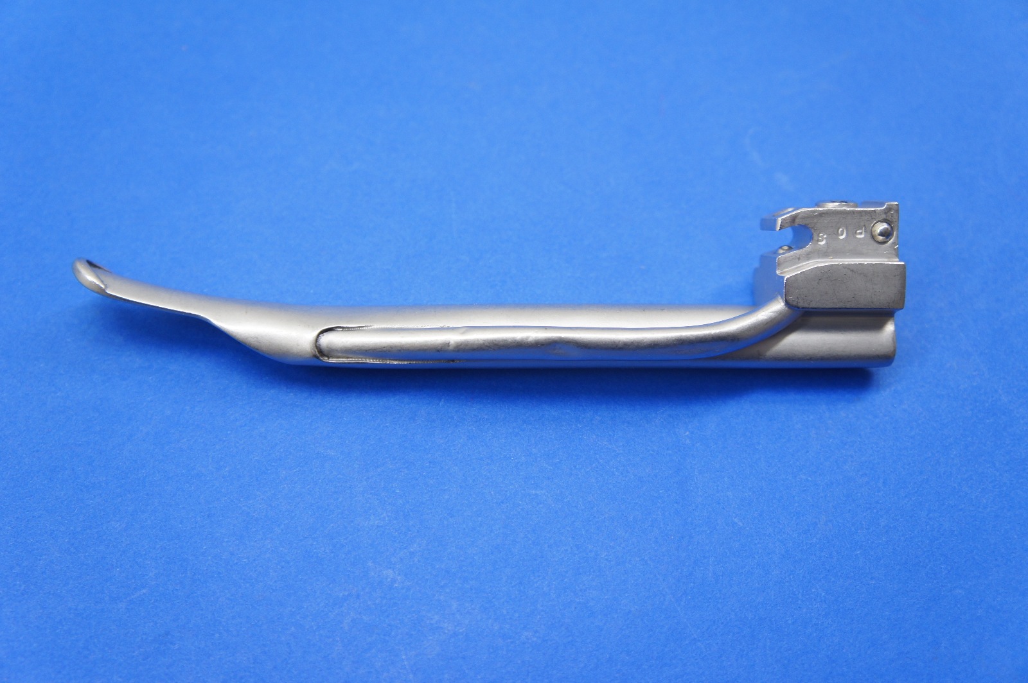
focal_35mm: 45
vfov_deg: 29.8
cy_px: 342
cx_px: 514
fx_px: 1284
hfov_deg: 43.6
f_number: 4
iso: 250
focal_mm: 30
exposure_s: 1/50
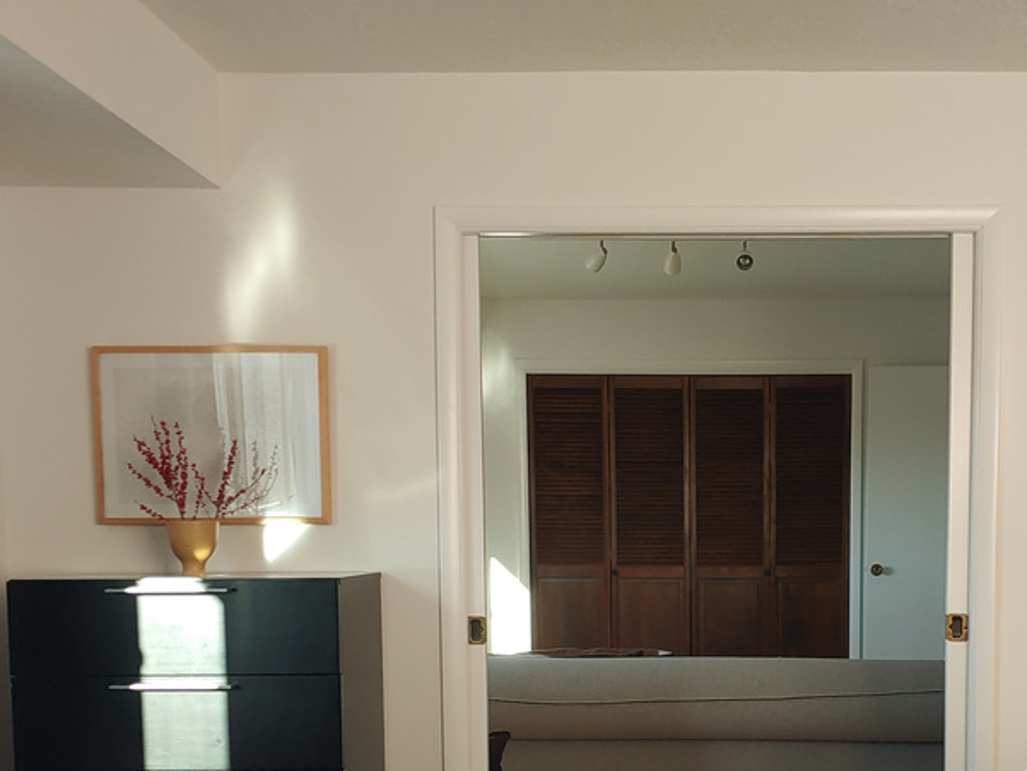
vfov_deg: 30.7
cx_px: 719
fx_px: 1365
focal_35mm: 46
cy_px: 626
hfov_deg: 40.5
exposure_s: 1/120
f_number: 1.5
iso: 50
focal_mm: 4.23
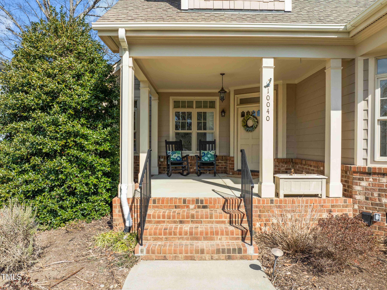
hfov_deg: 71.6
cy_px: 145
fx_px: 268
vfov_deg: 56.8
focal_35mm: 24
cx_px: 194
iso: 140
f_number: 2.8
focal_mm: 12.29
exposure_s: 1/2000
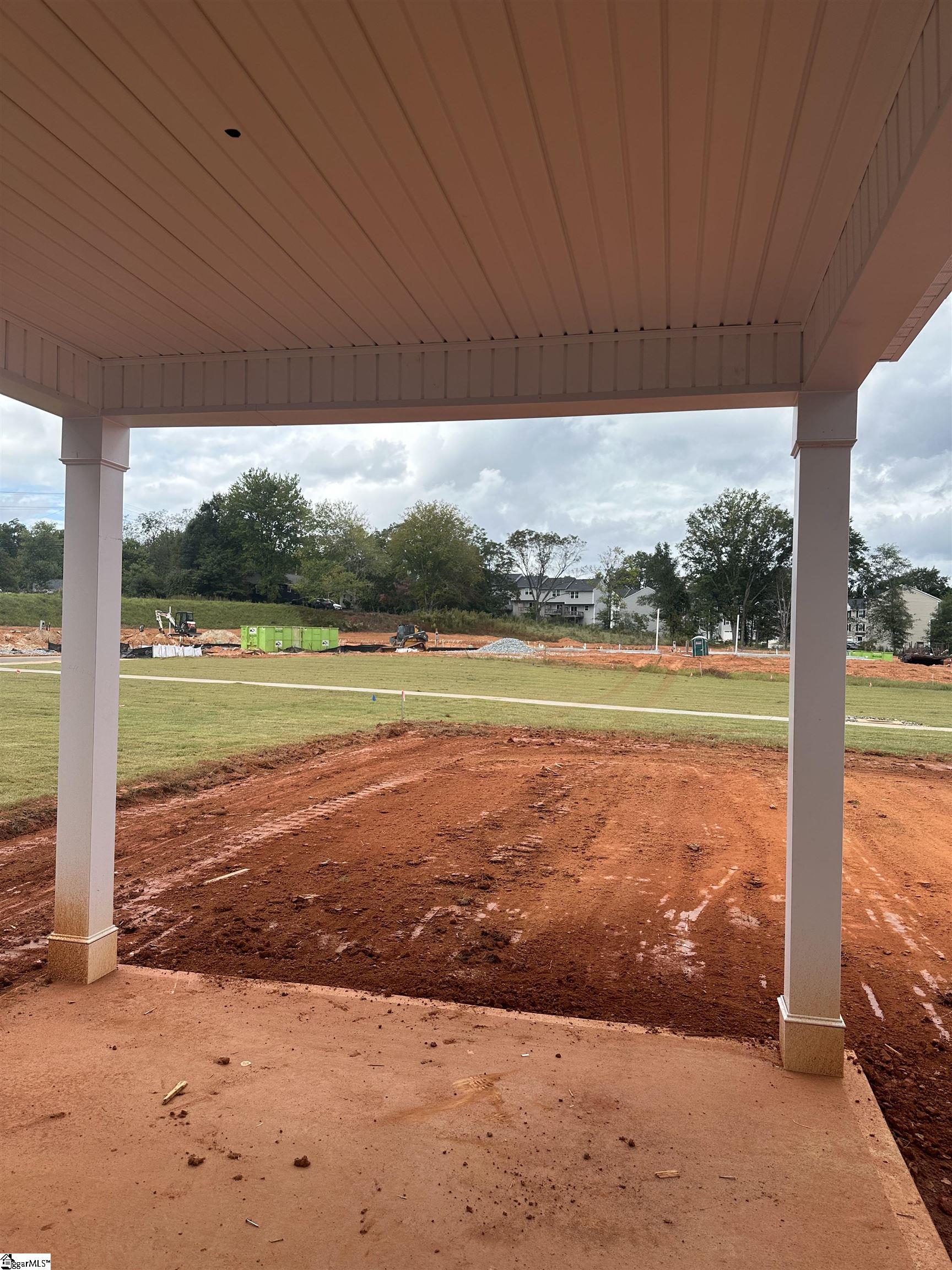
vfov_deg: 71.6
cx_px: 476
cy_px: 635
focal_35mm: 24
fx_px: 880
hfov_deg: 56.8
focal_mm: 6.86
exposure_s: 1/1880
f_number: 1.78
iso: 80
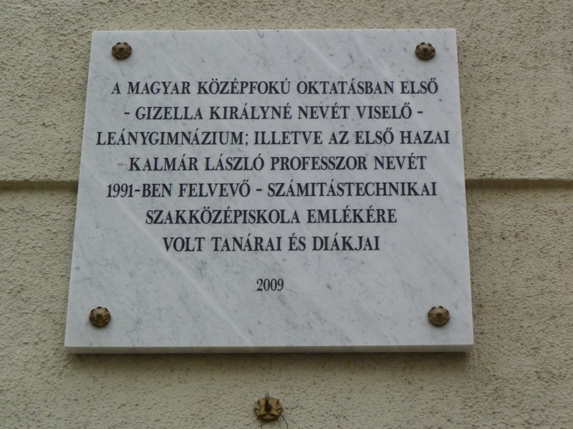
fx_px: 1804
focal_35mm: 109
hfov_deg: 18.0
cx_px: 286
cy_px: 214
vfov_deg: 13.6
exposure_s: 1/50
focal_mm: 19.5
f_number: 4.8
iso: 250
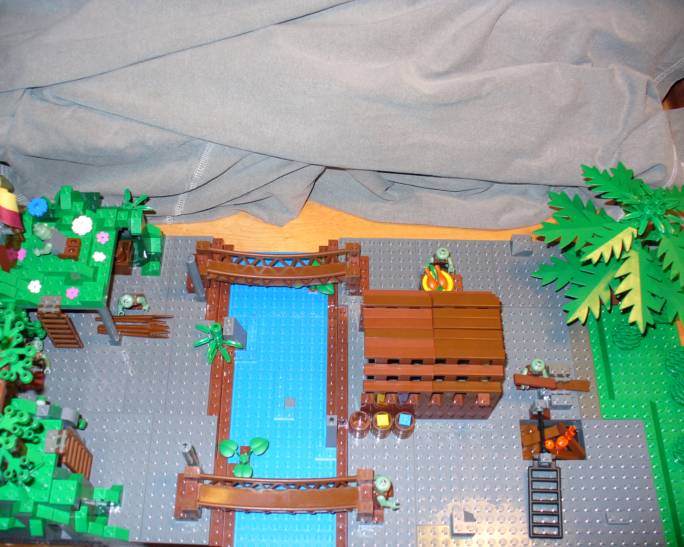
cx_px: 338
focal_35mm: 39
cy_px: 275
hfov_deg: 46.8
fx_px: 789
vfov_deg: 38.2
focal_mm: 6.1
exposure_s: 1/30
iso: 100
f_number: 2.8
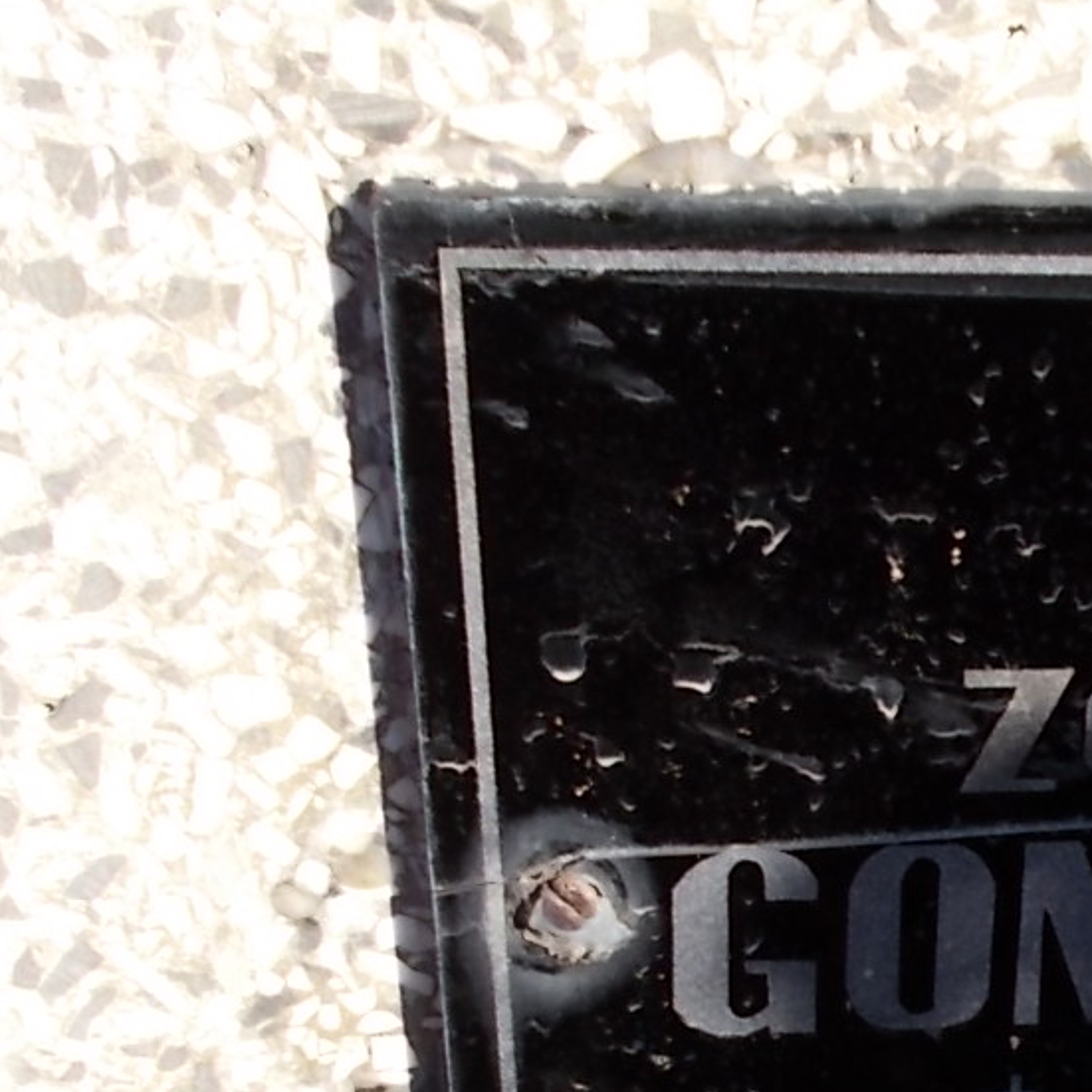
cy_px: 1023
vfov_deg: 21.9
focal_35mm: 77
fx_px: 2748
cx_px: 1042
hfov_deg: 21.8
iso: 80
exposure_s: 1/250
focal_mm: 5.3
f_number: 3.4
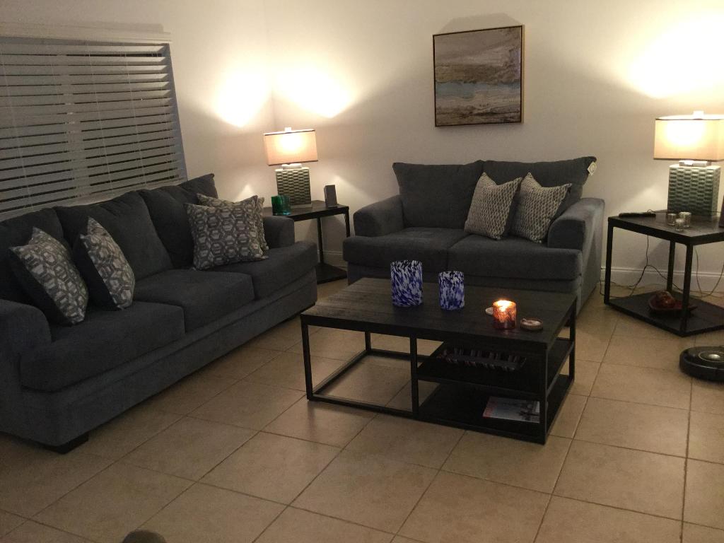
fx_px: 648
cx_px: 362
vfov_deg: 45.4
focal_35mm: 31
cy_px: 272
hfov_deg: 58.4
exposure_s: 1/30
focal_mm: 3.3
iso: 200
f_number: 2.4
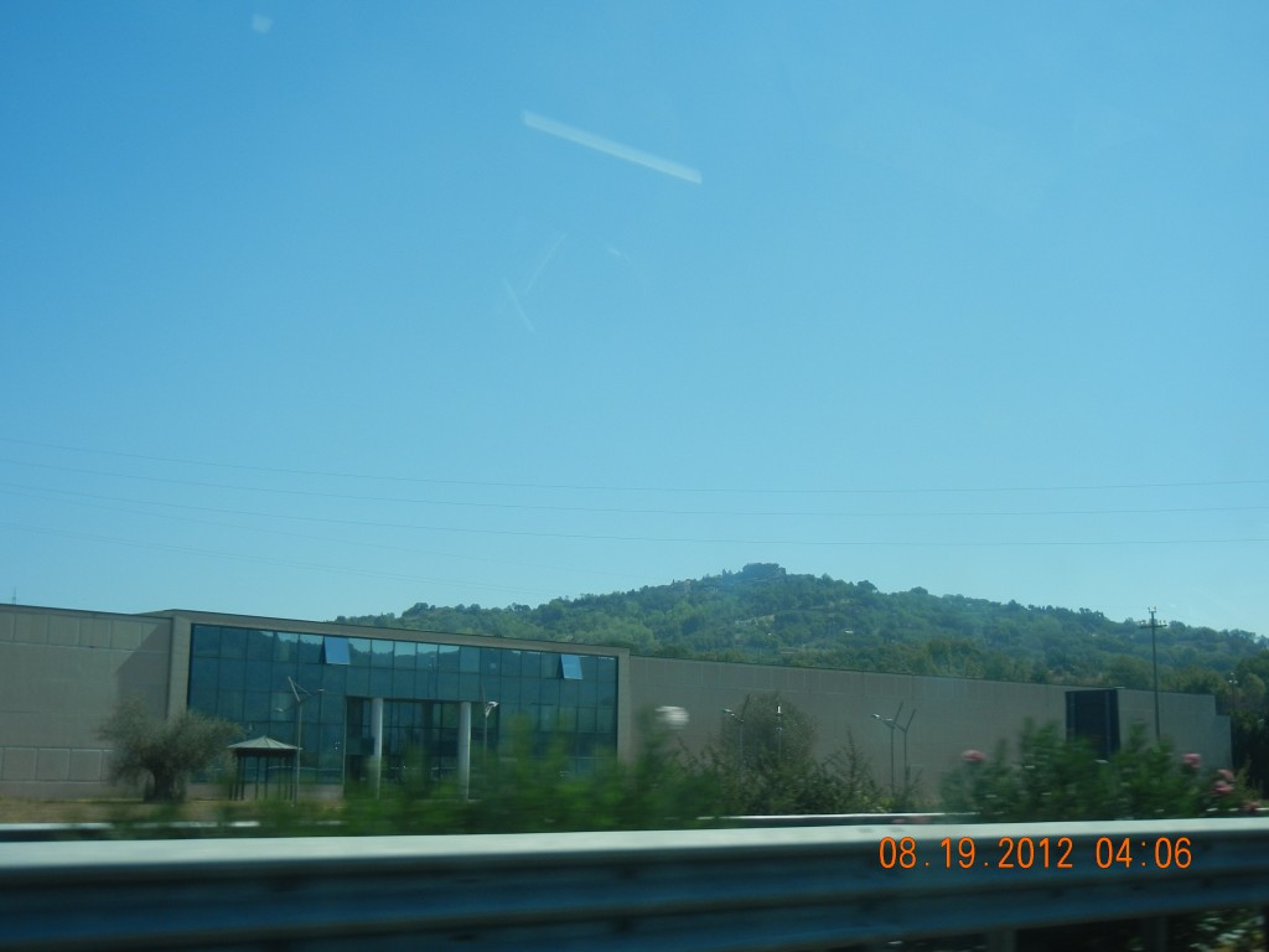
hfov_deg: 42.1
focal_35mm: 45
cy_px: 476
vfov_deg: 32.2
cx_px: 634
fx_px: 1650
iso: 160
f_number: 7.6
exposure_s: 1/340
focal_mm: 8.1
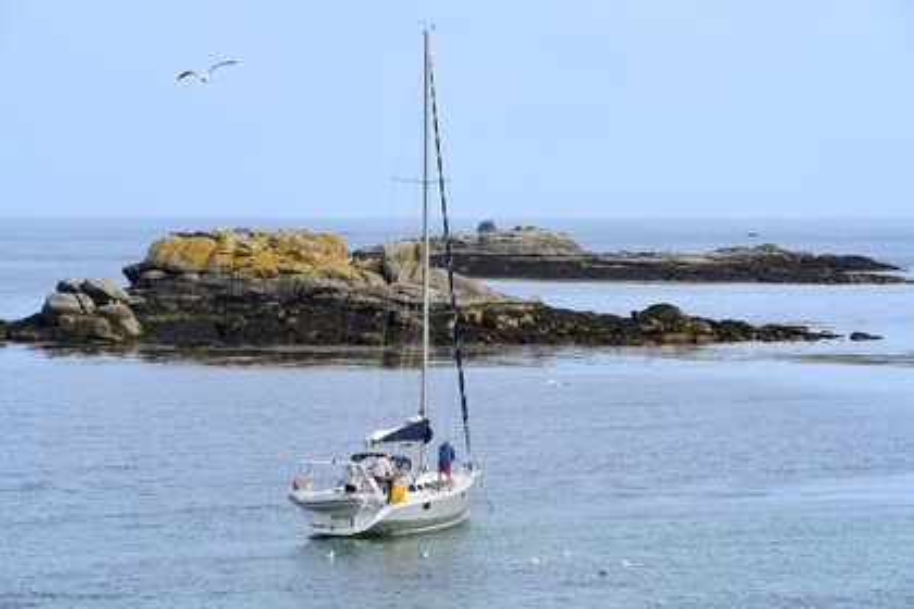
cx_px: 457
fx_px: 3935
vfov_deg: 8.9
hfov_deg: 13.2
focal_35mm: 155
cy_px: 304
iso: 200
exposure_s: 1/320
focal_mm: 155
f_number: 11
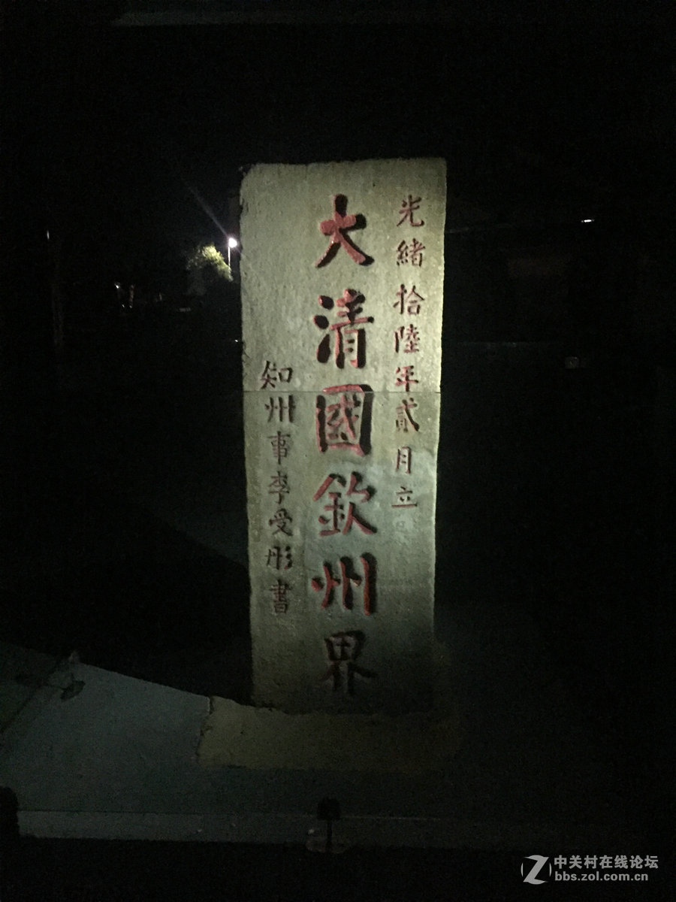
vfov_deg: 61.7
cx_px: 338
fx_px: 755
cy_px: 451
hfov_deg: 48.2
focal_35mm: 29
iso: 2000
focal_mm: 4.15
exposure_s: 1/17
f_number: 2.2
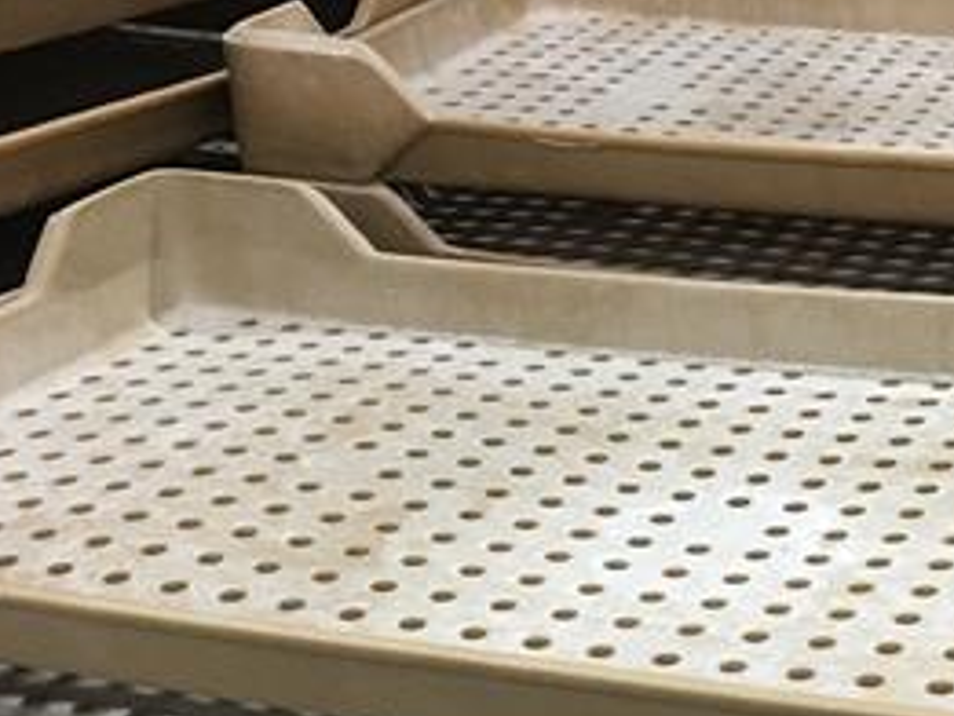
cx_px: 769
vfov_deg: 19.6
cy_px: 617
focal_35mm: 74
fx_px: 2040
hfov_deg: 25.8
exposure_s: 1/15
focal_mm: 4.15
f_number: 2.2
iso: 64
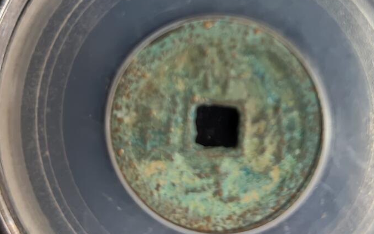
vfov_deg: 19.9
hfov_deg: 31.1
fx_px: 663
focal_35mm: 65
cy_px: 65
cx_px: 267
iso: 1600
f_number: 1.62
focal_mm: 6.55
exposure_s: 1/25
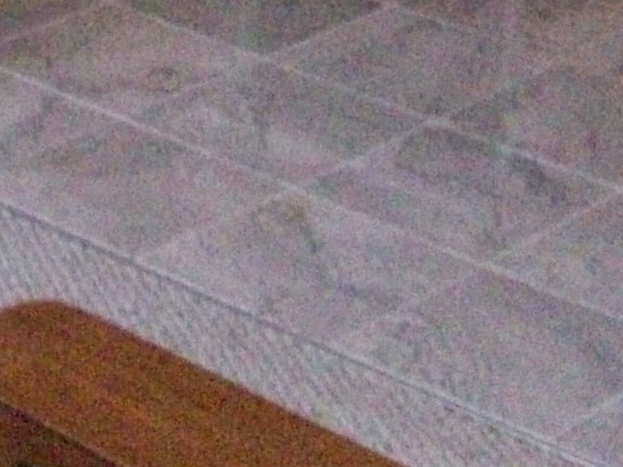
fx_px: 2735
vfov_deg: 8.7
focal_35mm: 152
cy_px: -702
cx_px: -61
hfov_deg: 12.8
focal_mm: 5.7
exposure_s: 1/128
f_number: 2.8
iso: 800
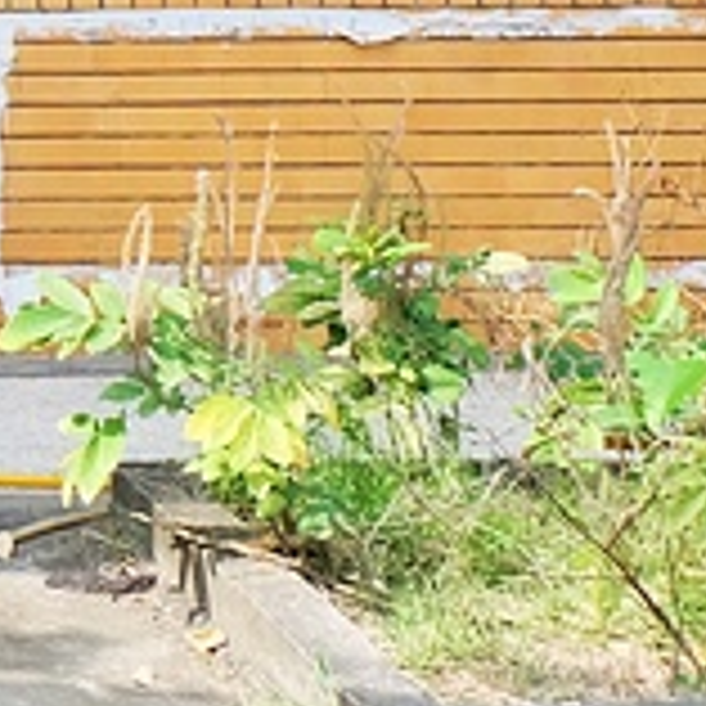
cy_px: -587
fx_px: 3069
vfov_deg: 12.0
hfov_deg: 11.4
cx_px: -836
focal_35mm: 133
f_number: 6.4
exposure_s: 1/600
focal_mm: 16
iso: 800
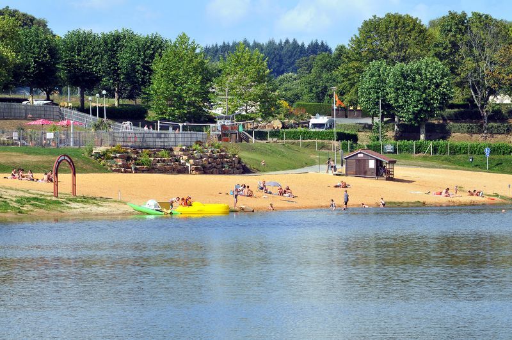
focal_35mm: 188
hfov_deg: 11.0
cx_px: 256
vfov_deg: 7.3
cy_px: 170
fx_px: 2663
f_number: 10
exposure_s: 1/400
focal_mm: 125
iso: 250
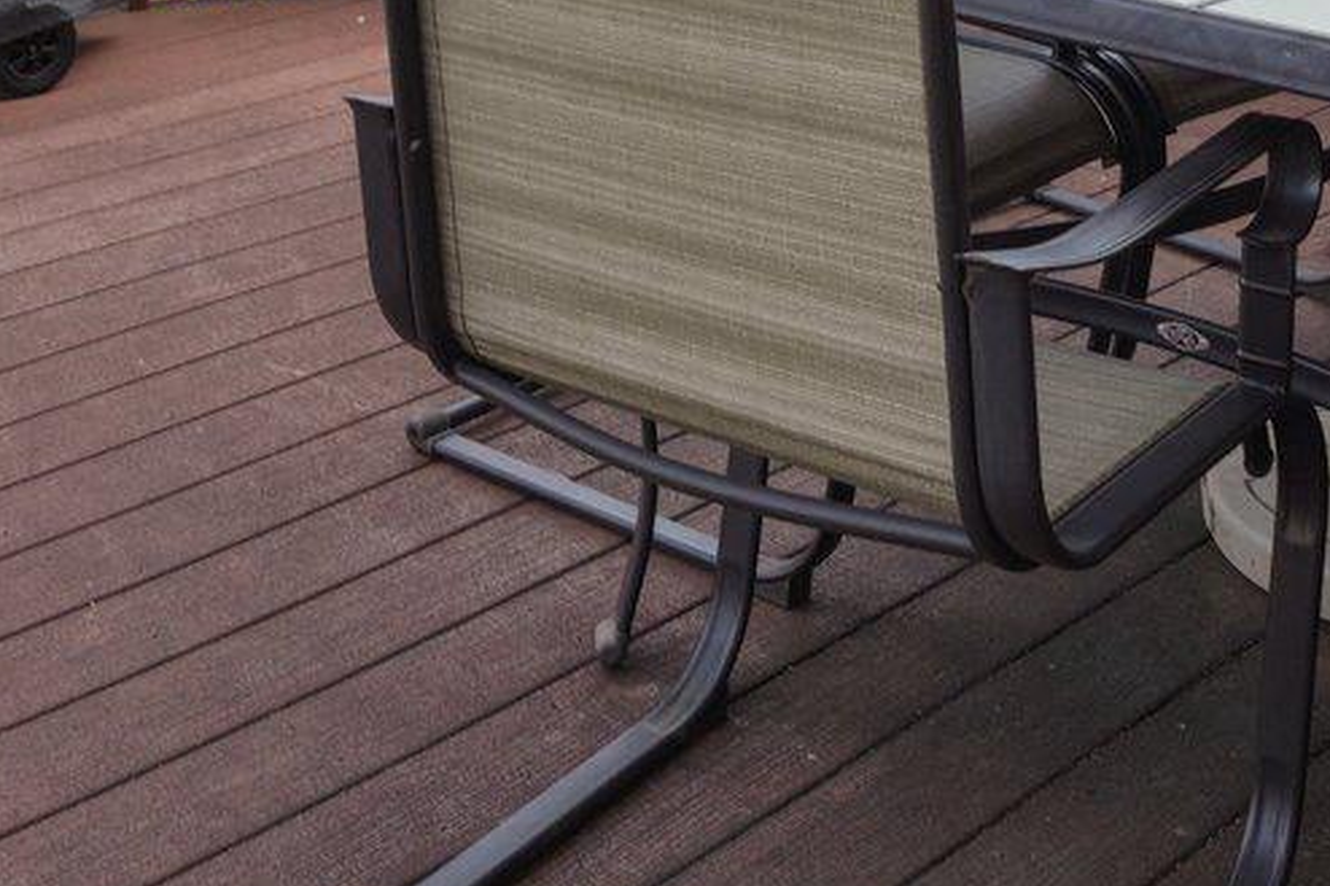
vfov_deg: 19.4
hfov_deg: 34.4
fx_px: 2142
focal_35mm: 58
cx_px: 576
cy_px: -561
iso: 500
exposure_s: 1/320
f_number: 10
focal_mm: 14
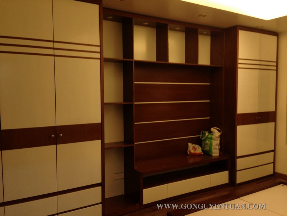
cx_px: 144
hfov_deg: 55.4
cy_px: 108
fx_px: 274
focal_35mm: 33
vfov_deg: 42.9
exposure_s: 1/20
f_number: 2.4
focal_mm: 4.12
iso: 80
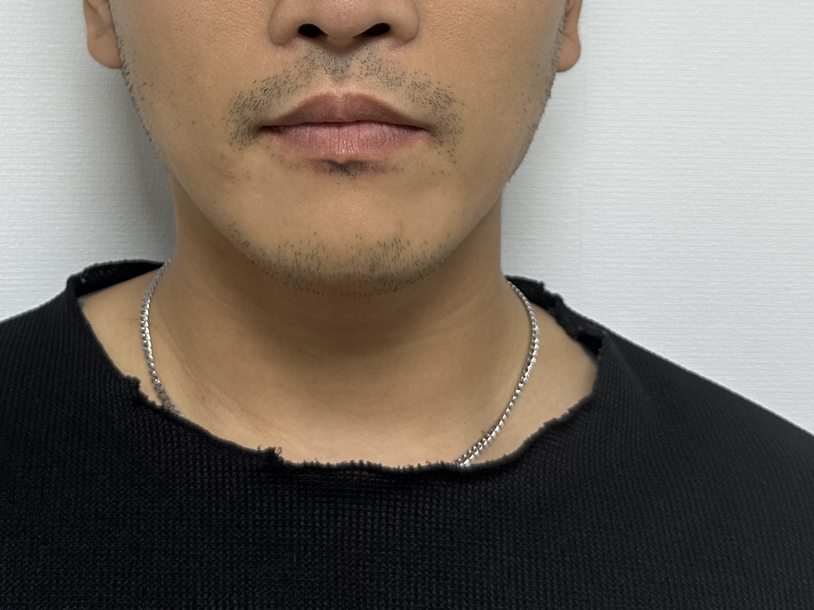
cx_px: 310
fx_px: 1387
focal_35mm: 59
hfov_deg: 32.6
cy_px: 1
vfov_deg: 23.8
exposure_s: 1/120
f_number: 1.78
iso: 125
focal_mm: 6.86
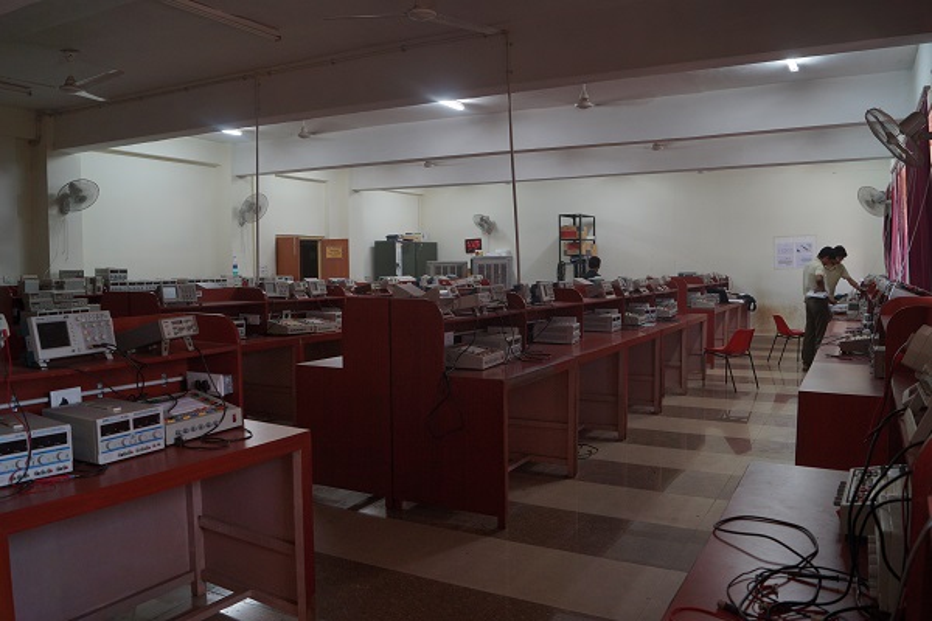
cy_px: 310
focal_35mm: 27
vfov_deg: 47.9
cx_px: 466
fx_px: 699
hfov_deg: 67.4
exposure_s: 1/25
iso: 200
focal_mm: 18
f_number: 5.6
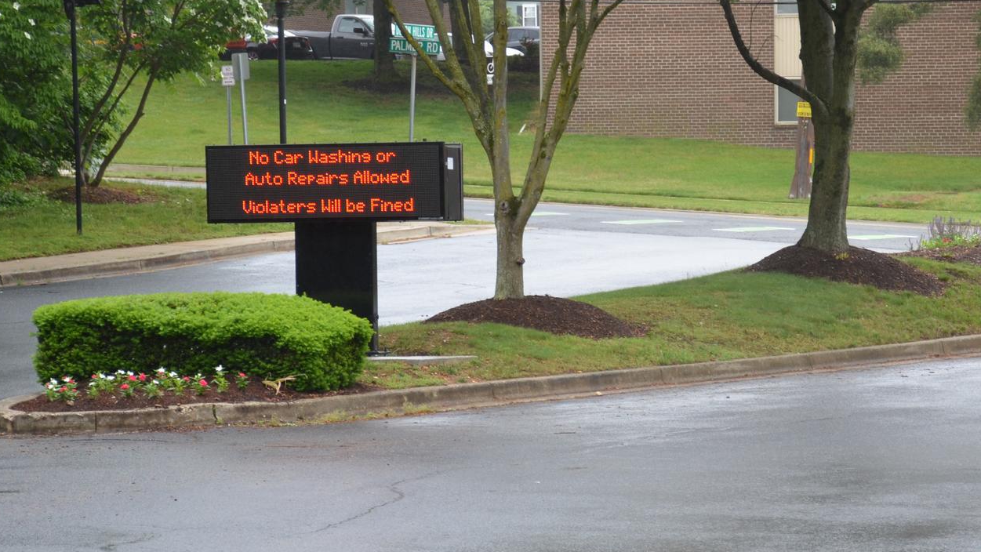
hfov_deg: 13.9
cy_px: 375
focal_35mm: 154
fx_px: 4006
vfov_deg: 7.9
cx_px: 707
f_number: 5.6
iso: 320
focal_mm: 60
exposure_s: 1/125
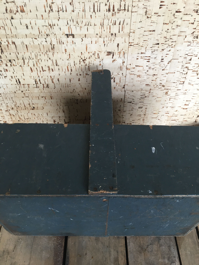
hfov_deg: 48.2
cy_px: 132
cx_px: 100
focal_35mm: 29
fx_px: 222
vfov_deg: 61.7
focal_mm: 4.15
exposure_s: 1/33
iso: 125
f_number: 2.2
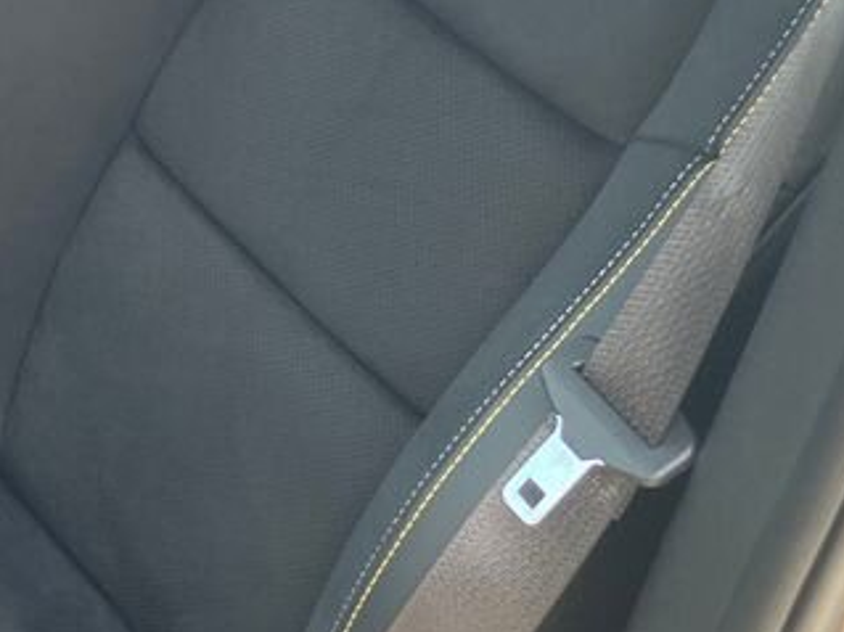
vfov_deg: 16.4
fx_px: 2194
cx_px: 56
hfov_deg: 21.2
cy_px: 436
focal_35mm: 90
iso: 80
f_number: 1.8
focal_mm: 3.99
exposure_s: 1/118
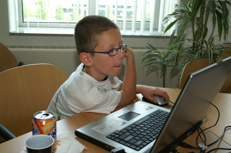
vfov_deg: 31.8
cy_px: 76
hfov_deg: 46.4
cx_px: 116
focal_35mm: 42
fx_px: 269
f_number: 4
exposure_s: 1/125
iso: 200
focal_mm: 28
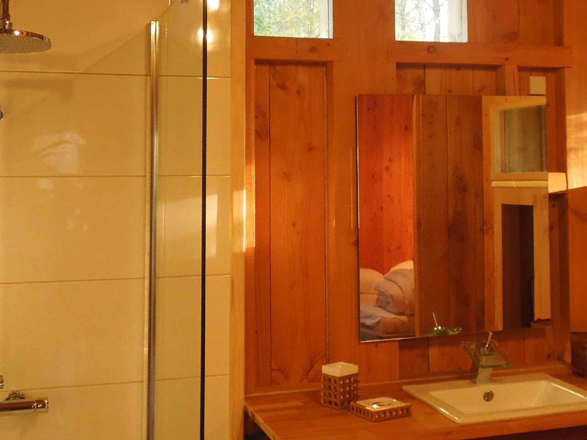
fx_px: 949
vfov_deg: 25.7
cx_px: 402
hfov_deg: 34.0
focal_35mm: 56
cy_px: 105
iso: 400
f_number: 3.3
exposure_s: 1/15
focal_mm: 4.5
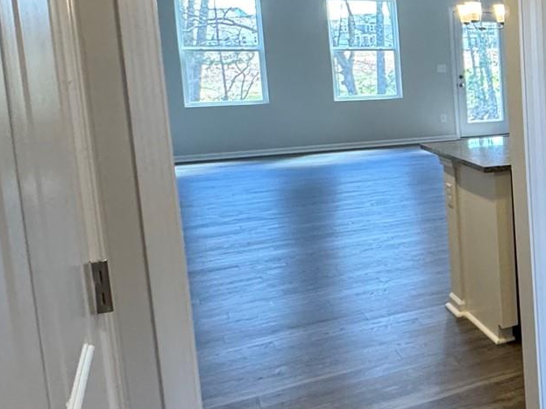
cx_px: 796
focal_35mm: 46
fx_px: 725
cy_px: 138
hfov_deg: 28.6
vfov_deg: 31.3
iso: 250
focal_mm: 2.22
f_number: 2.2
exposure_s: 1/120
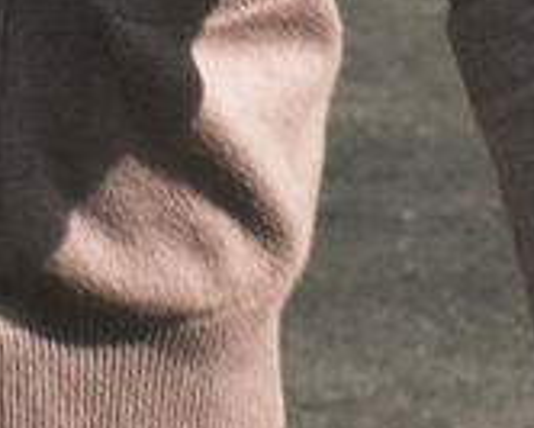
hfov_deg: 4.5
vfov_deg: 3.5
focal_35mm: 428
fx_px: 6768
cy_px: -829
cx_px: -13
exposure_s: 1/200
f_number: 5
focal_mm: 31.9
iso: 200
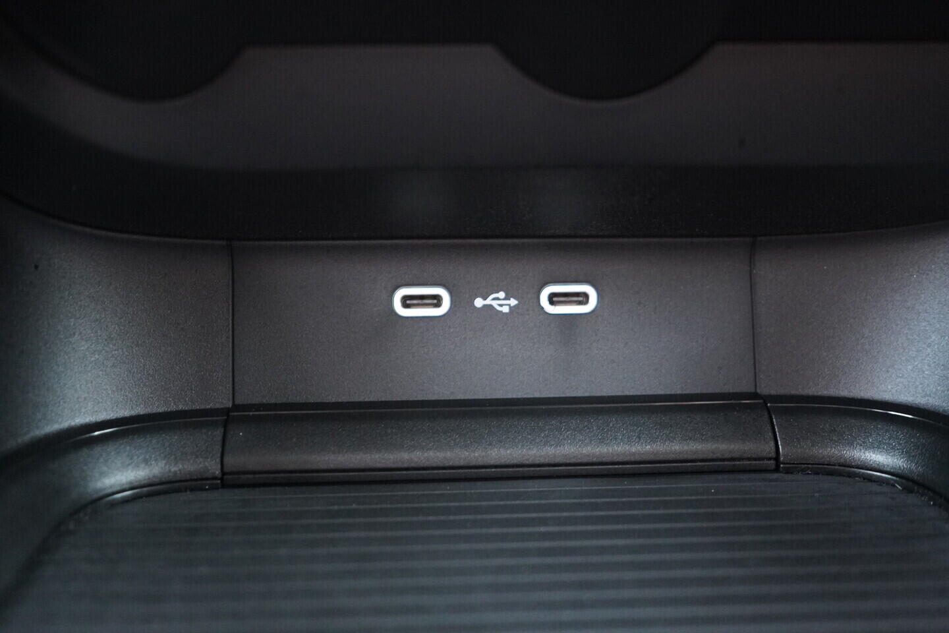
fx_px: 949
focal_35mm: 36
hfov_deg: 53.1
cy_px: 316
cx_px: 474
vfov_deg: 36.9
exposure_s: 1/40
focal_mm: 24
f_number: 2.8
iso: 3200
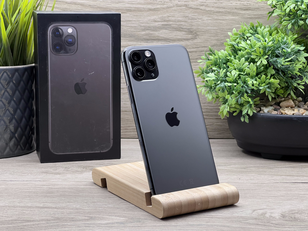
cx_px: 154
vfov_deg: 19.1
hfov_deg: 25.3
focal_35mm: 77
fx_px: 685
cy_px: 116
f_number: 2.8
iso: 125
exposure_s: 1/100
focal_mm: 9
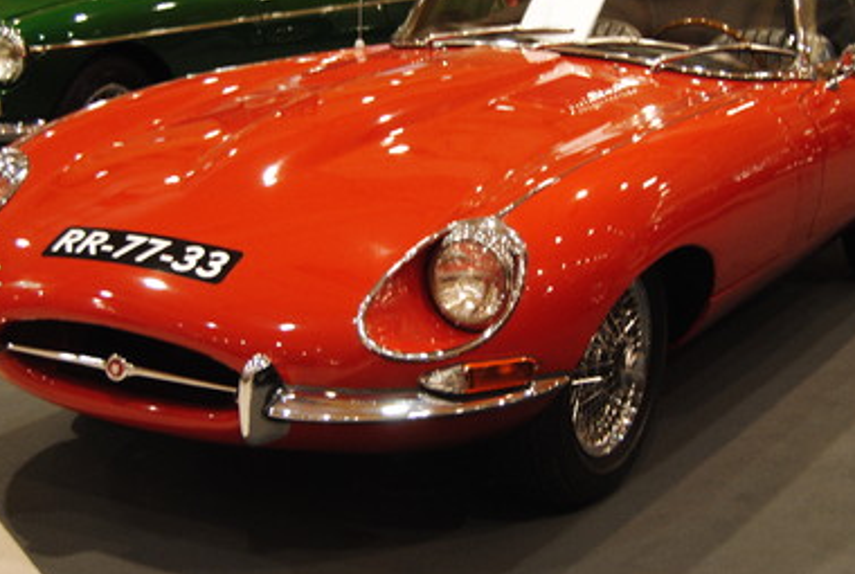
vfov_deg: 18.2
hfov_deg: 26.9
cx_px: 475
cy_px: 222
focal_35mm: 75
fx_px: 1785
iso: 400
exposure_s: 1/10
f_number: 4.8
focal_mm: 38
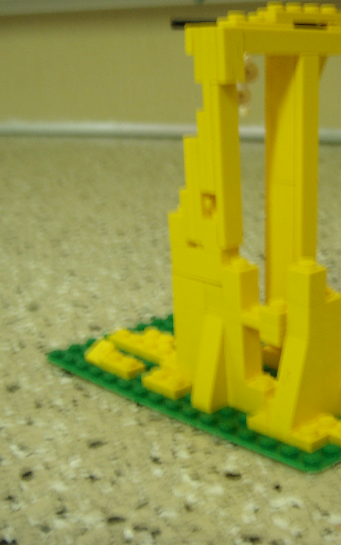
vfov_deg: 37.5
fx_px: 803
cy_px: 271
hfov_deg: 23.5
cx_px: 285
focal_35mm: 54
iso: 100
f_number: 3.5
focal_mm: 6.4
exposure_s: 1/4.86
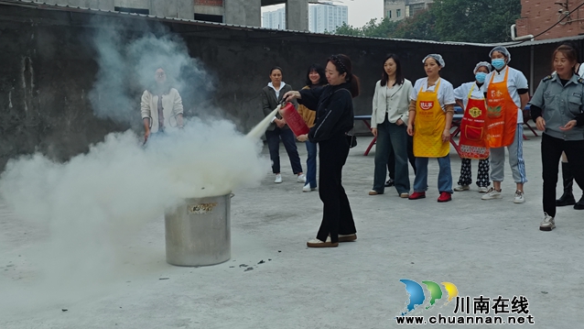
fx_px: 728
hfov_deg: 43.7
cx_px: 292
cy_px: 117
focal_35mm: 47
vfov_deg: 25.3
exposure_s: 1/100
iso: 125
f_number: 1.6
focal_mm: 6.55
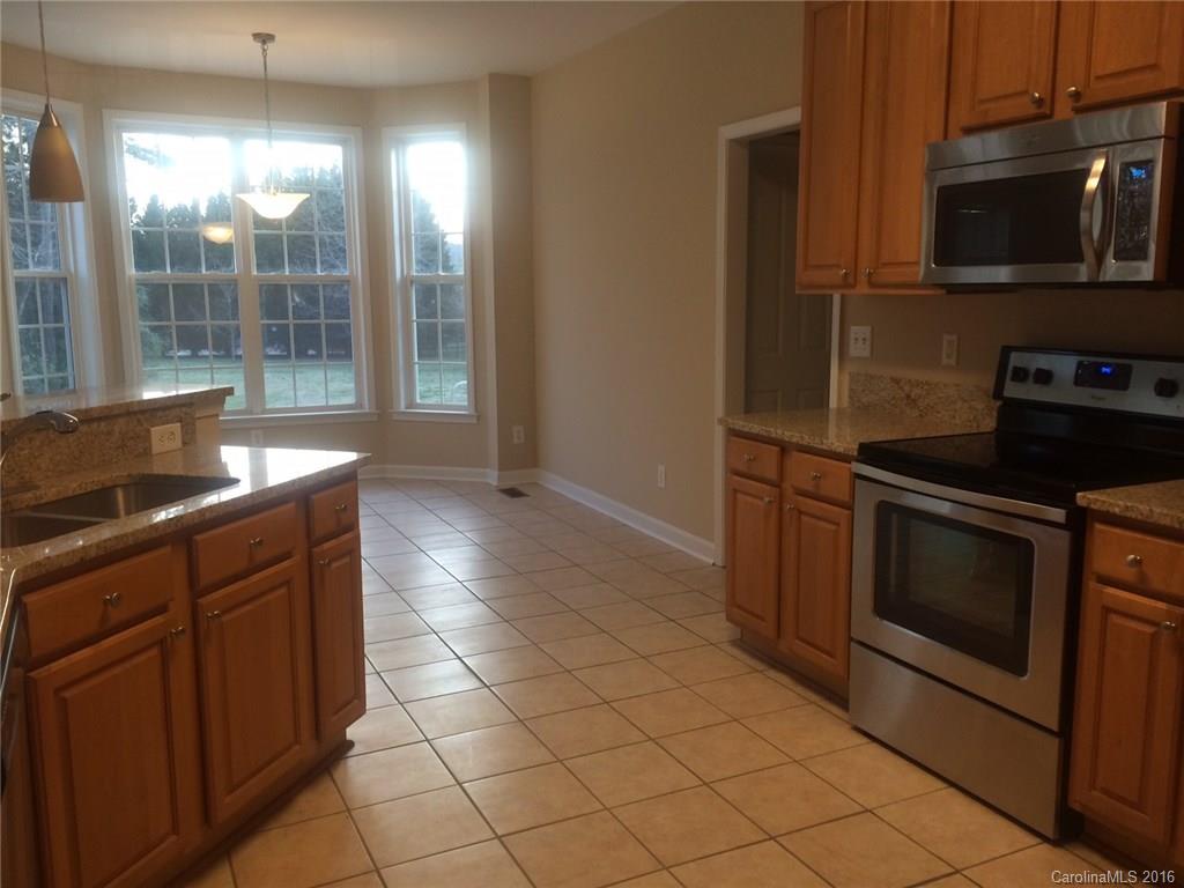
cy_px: 444
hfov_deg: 60.0
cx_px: 592
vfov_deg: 46.8
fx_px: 1026
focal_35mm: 30
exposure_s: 1/30
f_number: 2.2
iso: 40
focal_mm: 4.12
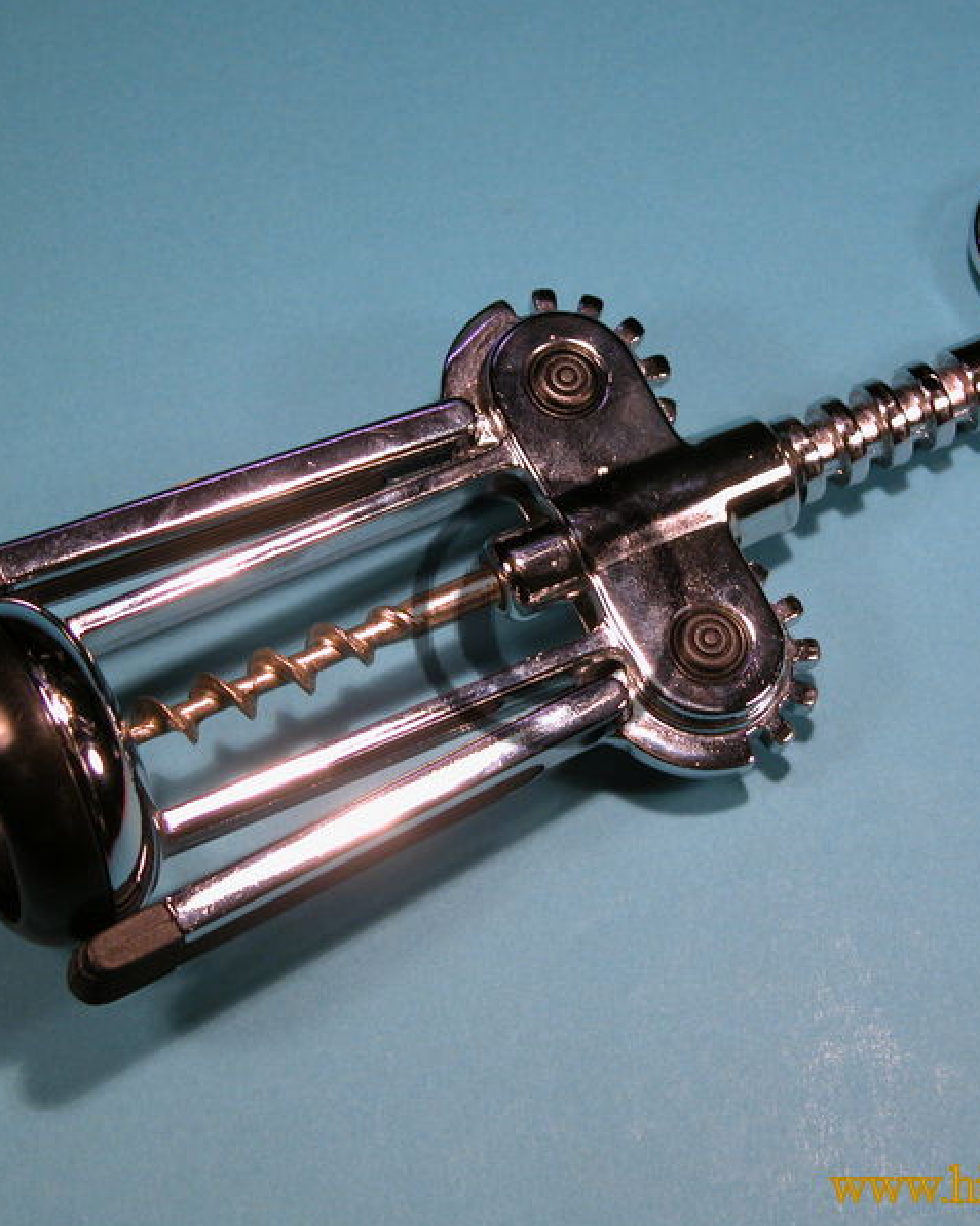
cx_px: 549
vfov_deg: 13.8
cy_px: 614
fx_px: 5080
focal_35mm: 140
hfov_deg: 11.0
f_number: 3.7
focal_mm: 27.3
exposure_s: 1/40.5
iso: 100
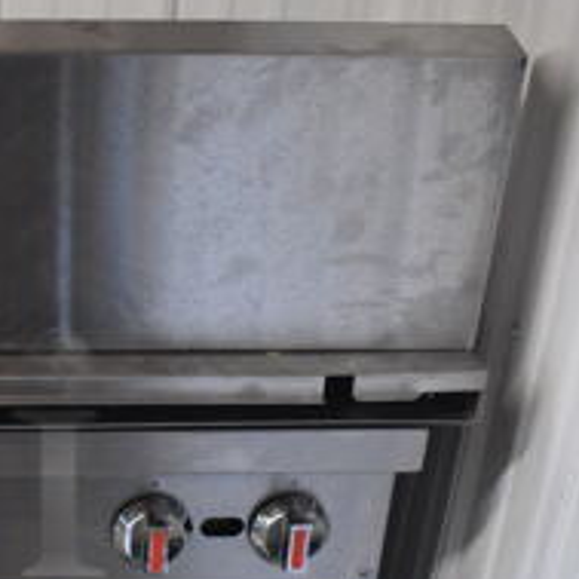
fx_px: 1400
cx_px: -123
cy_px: 487
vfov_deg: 22.9
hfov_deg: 21.6
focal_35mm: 74
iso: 2000
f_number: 3.5
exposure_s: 1/125
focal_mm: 18
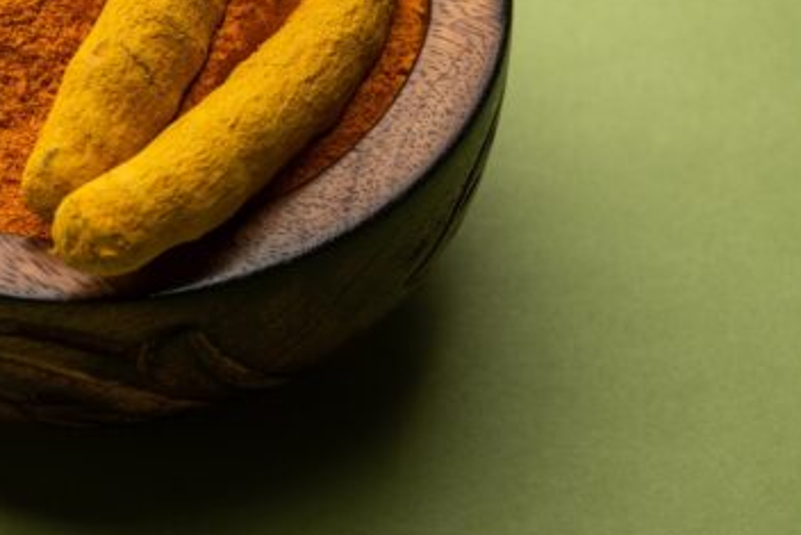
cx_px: 64
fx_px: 2916
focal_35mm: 131
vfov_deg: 10.4
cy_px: 57
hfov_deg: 15.4
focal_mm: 60
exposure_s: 1/125
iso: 100
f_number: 8
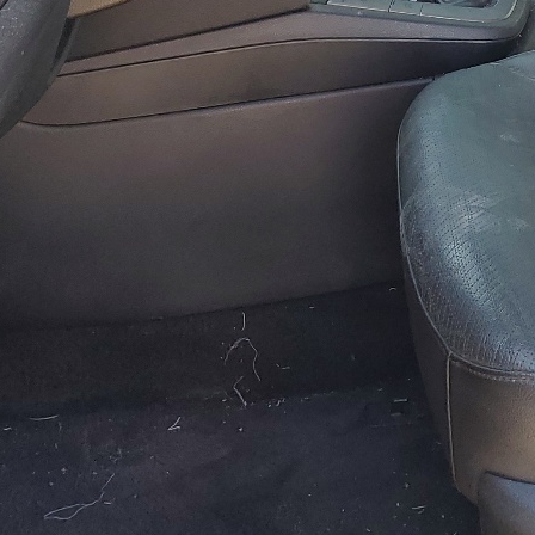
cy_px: -35
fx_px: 1434
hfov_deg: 20.0
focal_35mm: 82
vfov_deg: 20.3
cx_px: 615
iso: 50
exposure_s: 1/217
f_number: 1.5
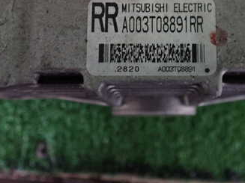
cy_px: 41
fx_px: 389
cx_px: 147
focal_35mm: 55
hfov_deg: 34.8
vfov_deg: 26.1
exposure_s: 1/20
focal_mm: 5.4
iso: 800
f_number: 2.3
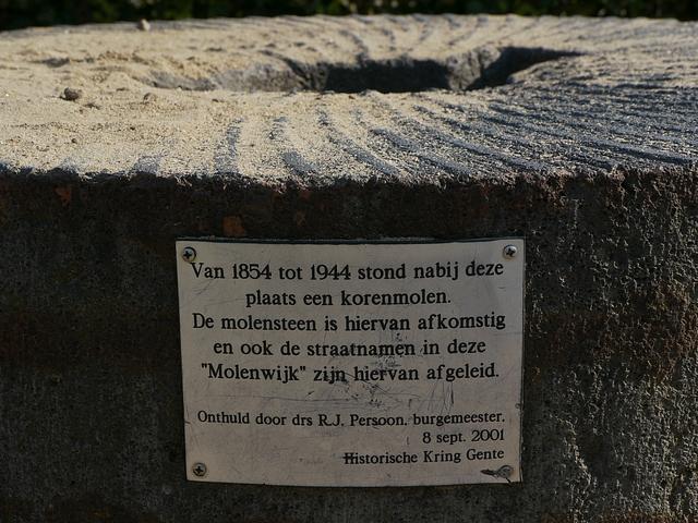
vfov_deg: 22.9
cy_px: 262
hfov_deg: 30.3
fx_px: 1291
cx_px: 349
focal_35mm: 64
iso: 100
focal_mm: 32
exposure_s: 1/320
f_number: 7.1
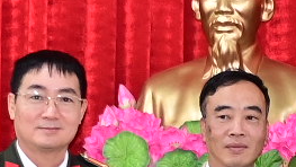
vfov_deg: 4.5
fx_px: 2096
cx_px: 479
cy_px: 221
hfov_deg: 7.9
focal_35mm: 267
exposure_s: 1/200
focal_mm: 23
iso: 1000
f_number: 5
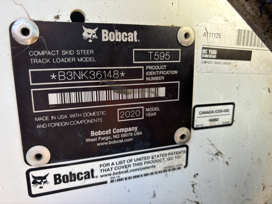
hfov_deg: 67.3
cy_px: 102
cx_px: 136
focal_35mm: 26
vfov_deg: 53.1
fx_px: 204
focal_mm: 5.96
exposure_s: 1/225
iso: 40
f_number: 1.6
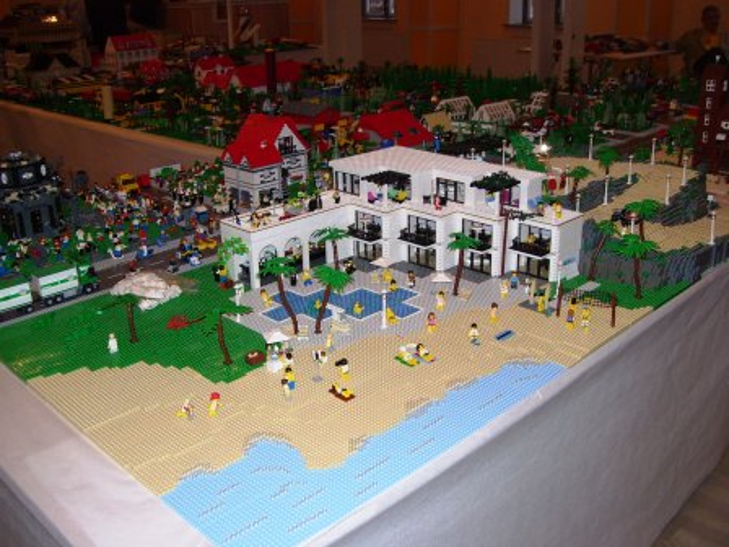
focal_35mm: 36
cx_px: 364
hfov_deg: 51.4
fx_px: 758
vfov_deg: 39.7
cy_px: 274
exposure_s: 1/60
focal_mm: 6
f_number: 2.7
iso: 80
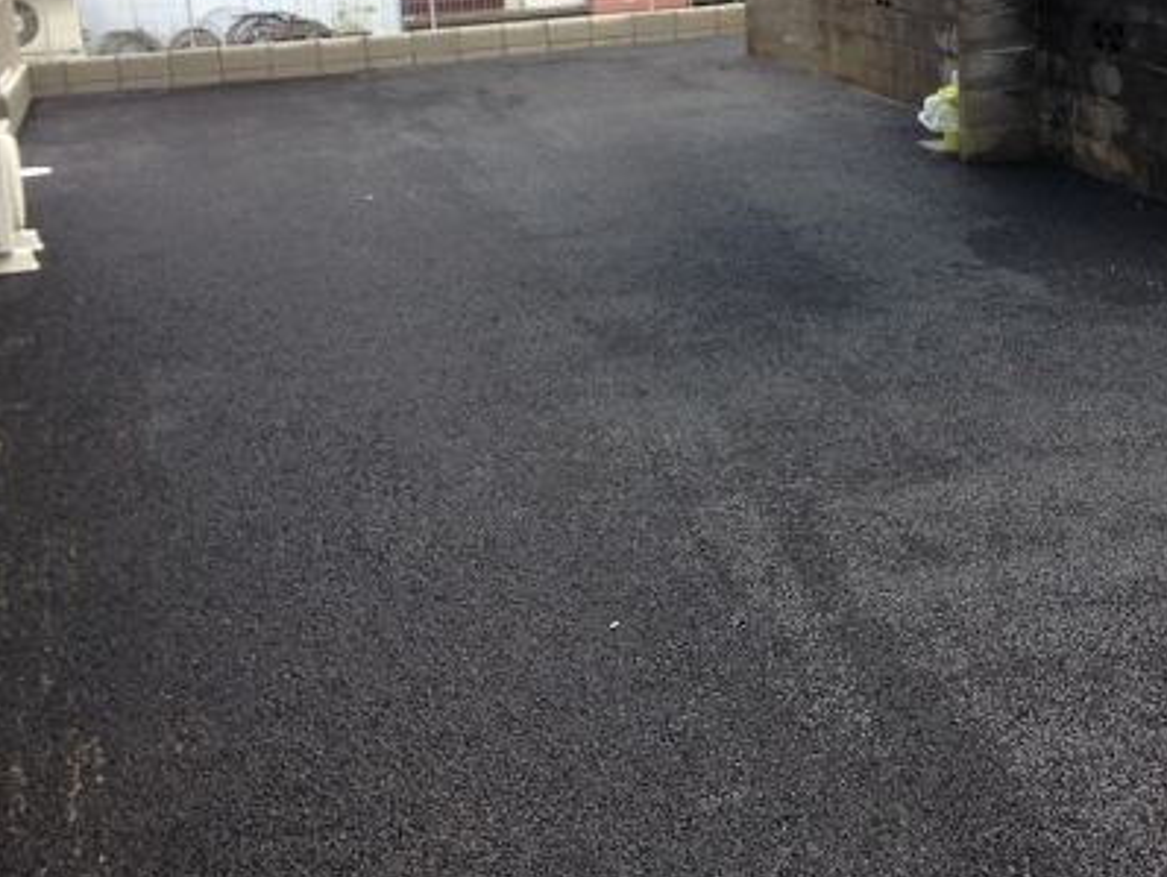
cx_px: 677
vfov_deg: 27.1
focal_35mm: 53
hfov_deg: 36.1
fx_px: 1788
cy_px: 188
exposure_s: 1/293
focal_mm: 4.12
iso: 50
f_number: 2.4
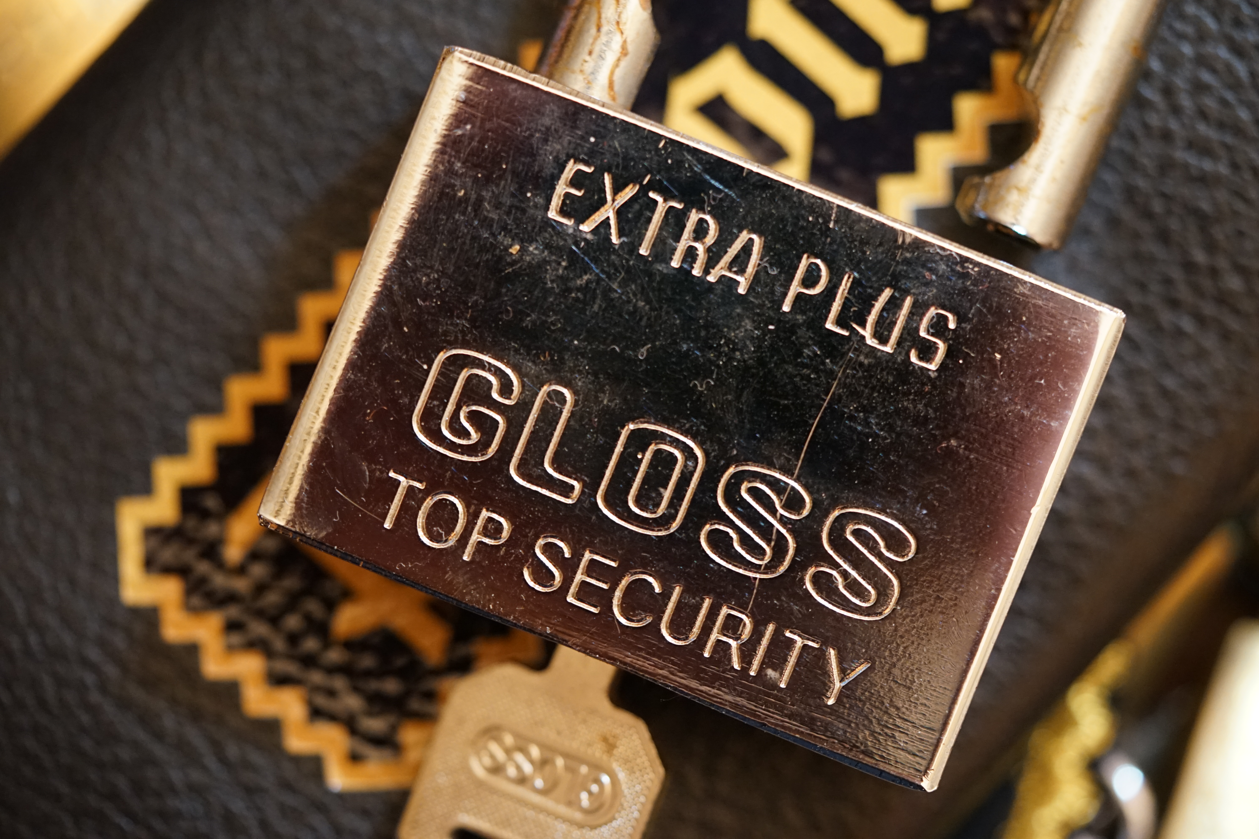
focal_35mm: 90
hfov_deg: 22.6
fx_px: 3147
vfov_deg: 15.2
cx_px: 630
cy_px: 420
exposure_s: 1/100
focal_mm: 90
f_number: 2.8
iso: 4000
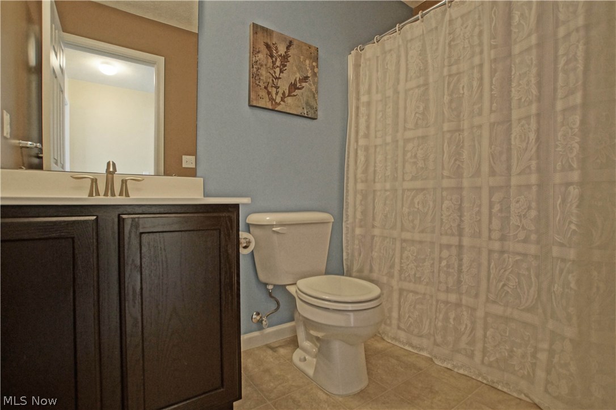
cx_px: 308
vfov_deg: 72.0
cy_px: 205
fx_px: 282
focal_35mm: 16
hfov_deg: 95.0
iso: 3200
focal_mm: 11
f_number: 4.5
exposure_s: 1/50
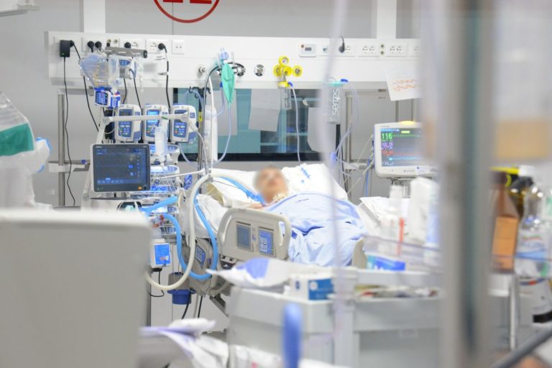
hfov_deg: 17.1
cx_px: 276
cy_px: 184
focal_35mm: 120
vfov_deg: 11.4
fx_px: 1840
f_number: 8
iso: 2500
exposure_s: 1/40
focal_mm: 120
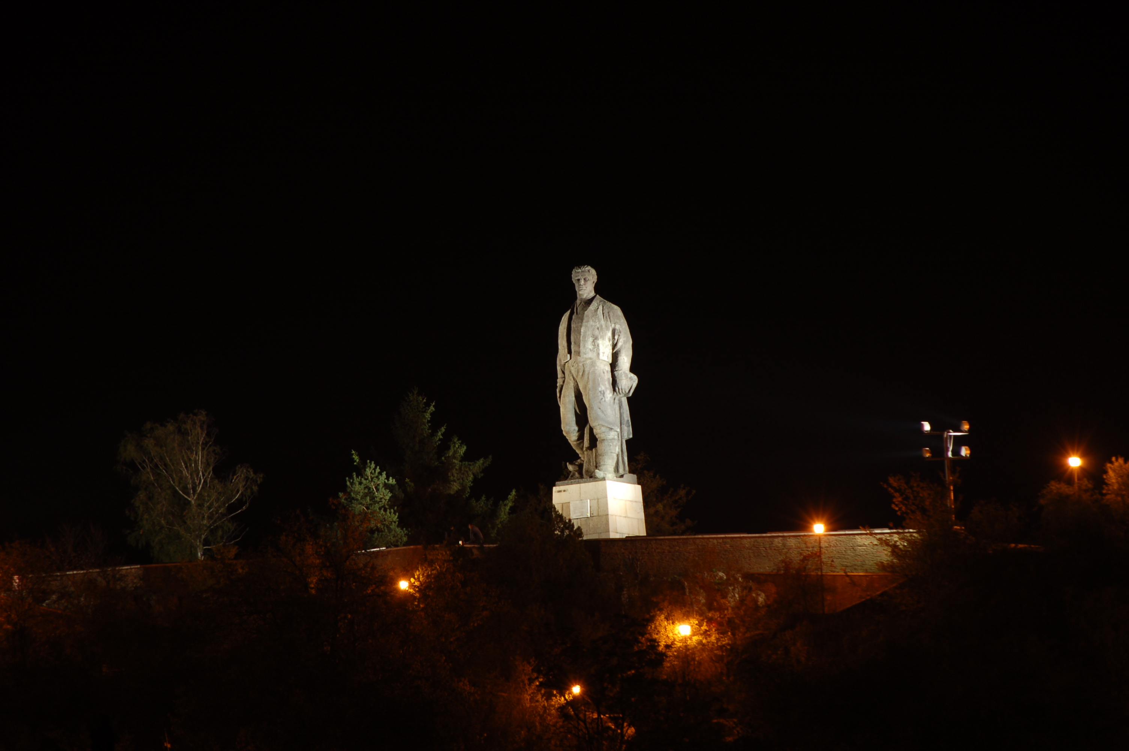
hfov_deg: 6.9
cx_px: 564
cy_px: 376
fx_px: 9400
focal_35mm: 300
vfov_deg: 4.6
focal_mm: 200
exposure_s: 2
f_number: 8
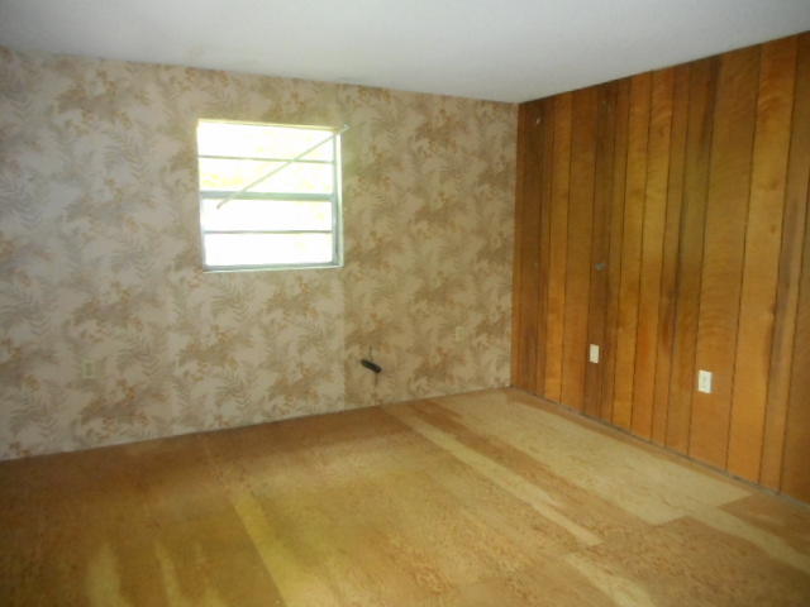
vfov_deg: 54.9
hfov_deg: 69.4
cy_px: 304
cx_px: 405
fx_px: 585
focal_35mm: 25
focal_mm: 4.5
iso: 720
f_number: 3.7
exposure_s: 1/25
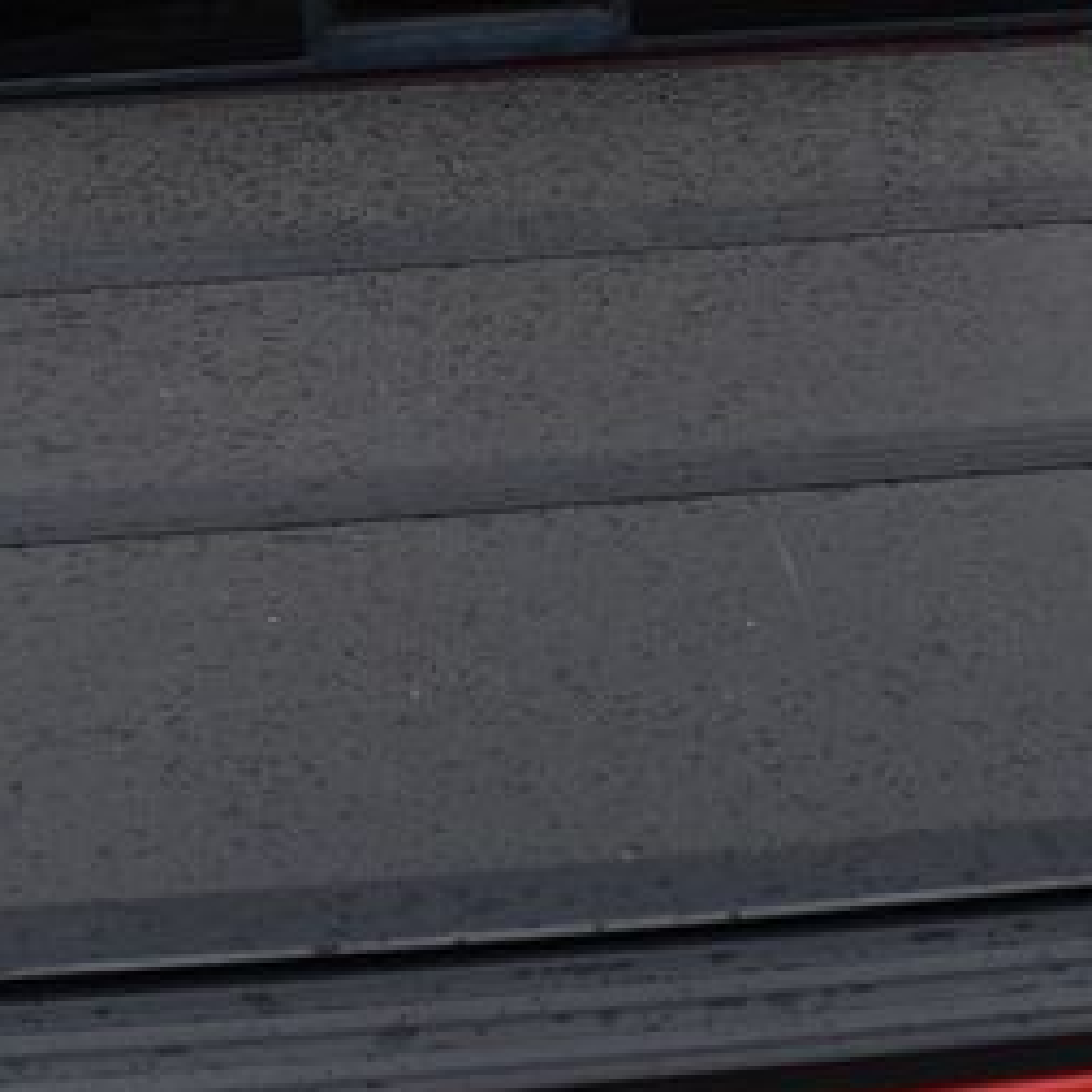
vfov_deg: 29.2
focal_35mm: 58
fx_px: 2070
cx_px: 643
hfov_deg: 29.5
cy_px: 300
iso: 200
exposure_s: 1/250
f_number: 6.3
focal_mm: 18
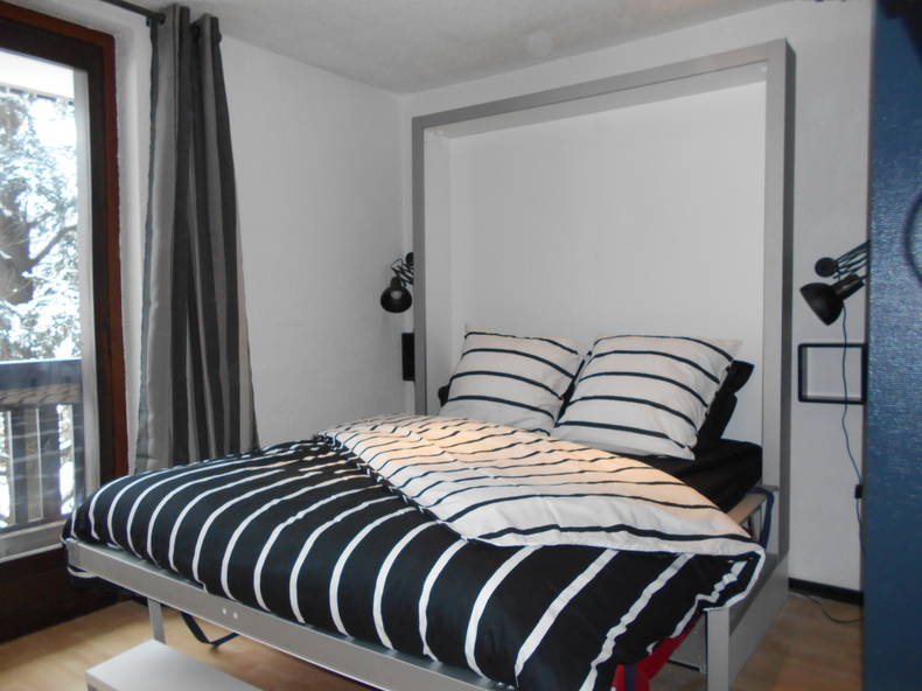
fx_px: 692
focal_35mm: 26
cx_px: 461
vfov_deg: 53.0
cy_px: 346
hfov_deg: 67.3
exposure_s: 1/25
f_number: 3.2
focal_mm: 4.6
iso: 200
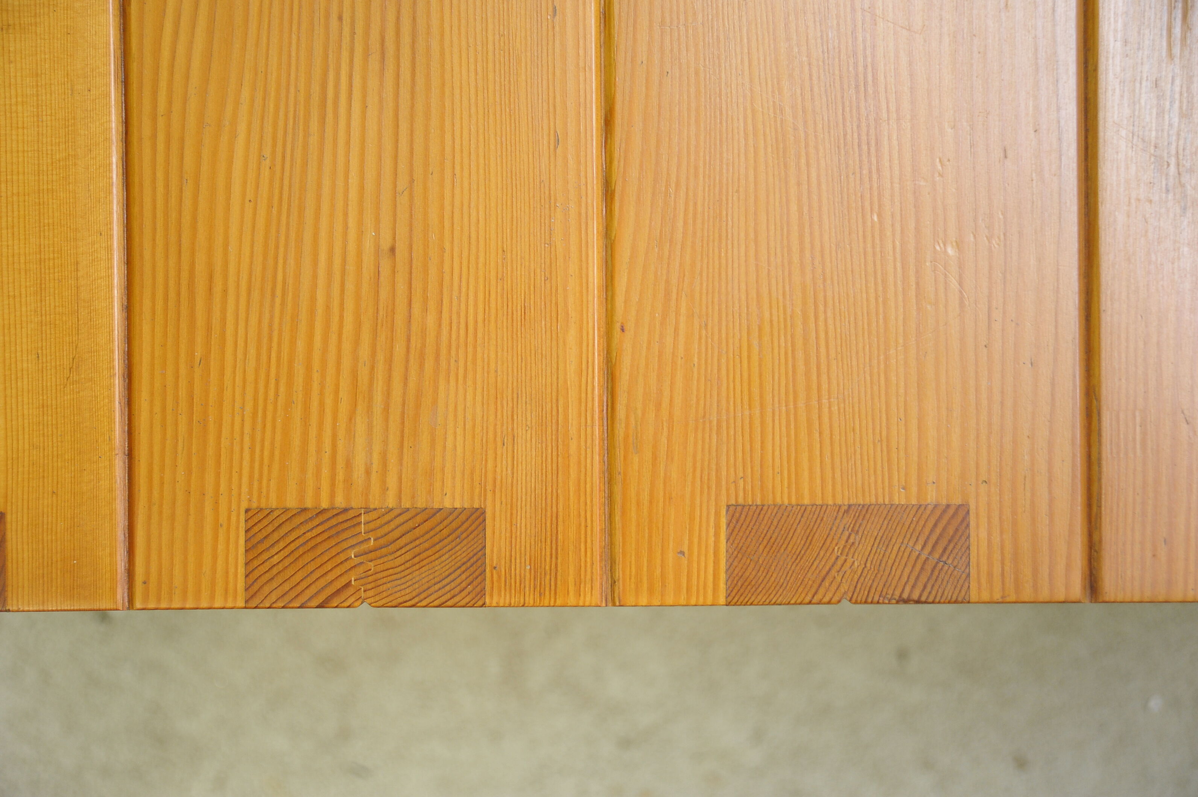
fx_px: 1597
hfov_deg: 41.1
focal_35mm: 48
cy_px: 398
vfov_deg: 28.1
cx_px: 599
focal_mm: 48
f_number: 3.5
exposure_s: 1/50
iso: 1600
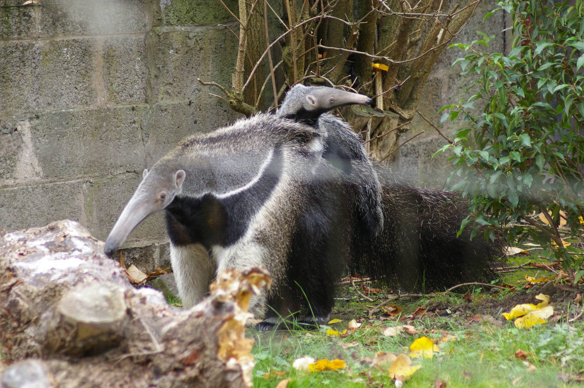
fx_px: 2918
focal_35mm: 180
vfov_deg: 7.6
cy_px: 194
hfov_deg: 11.4
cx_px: 292
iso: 800
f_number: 4.5
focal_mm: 120
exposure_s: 1/180
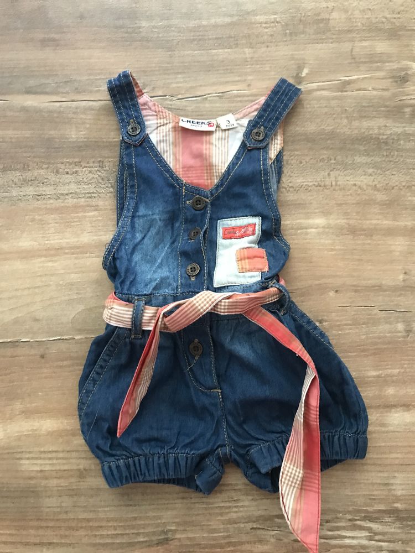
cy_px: 276
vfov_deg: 63.4
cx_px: 208
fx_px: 448
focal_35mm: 28
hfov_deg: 49.7
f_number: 1.8
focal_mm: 3.99
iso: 100
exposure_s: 1/9
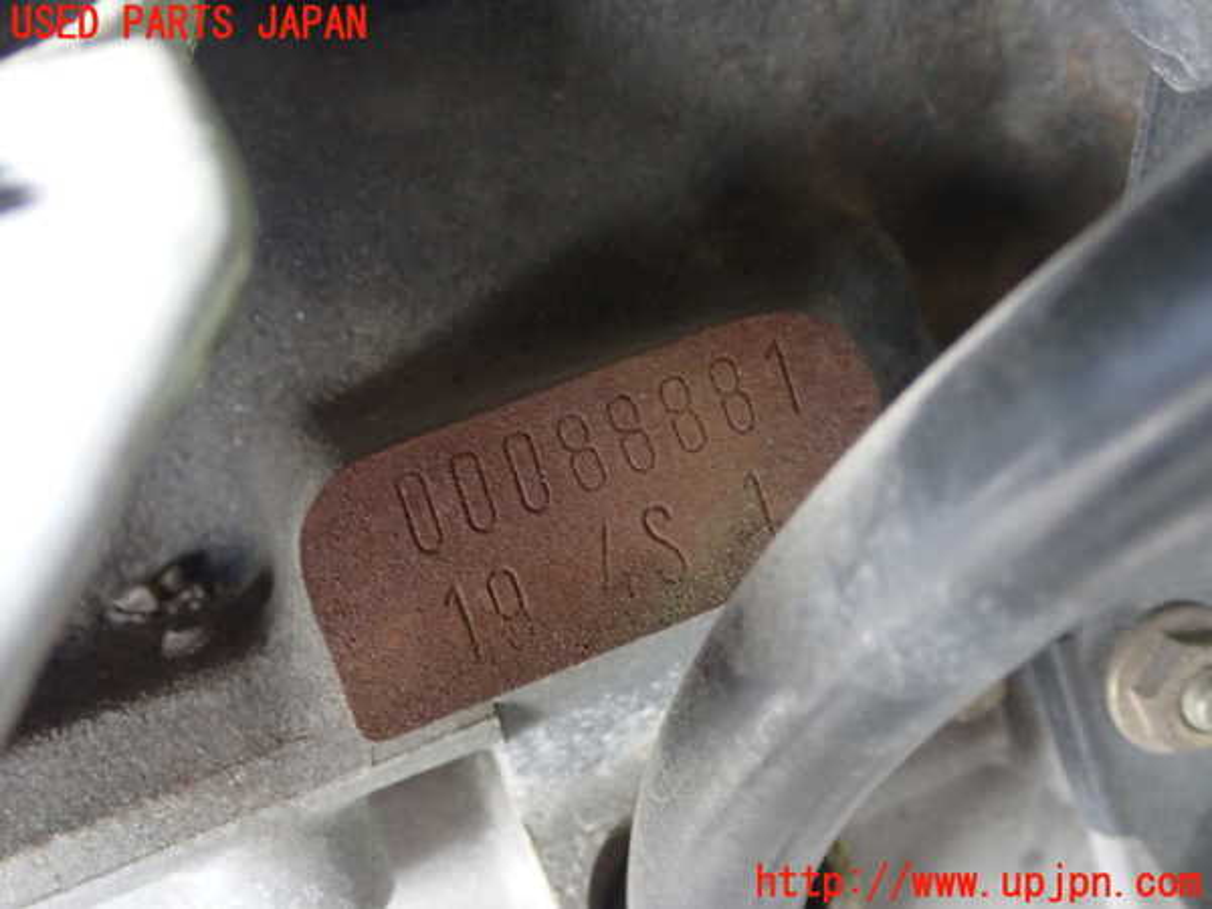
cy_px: 454
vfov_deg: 30.9
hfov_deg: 40.4
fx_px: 1646
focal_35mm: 47
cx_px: 606
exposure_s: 1/13
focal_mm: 8.4
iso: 800
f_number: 3.1
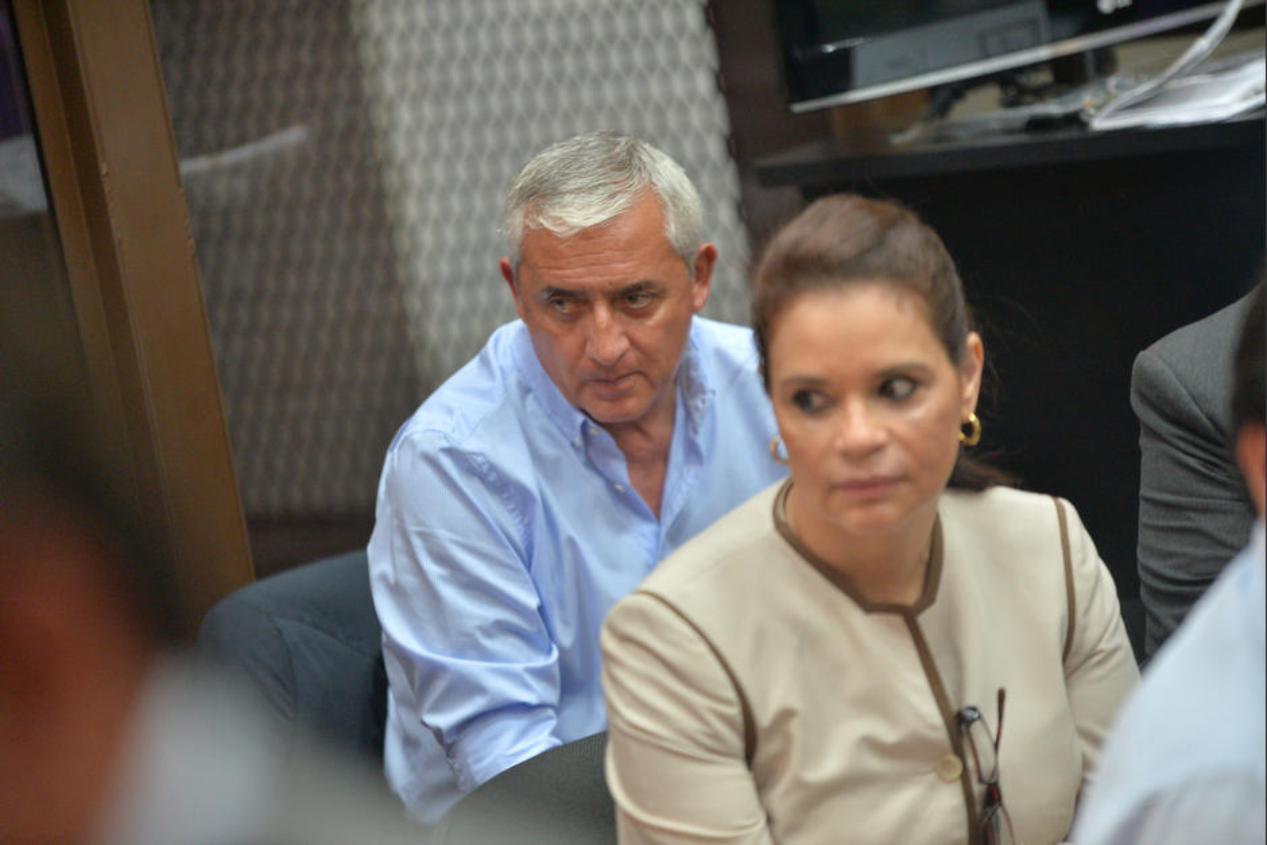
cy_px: 422
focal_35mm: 200
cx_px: 634
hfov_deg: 10.3
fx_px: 7039
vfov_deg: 6.9
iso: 1600
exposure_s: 1/200
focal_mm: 200
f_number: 2.8
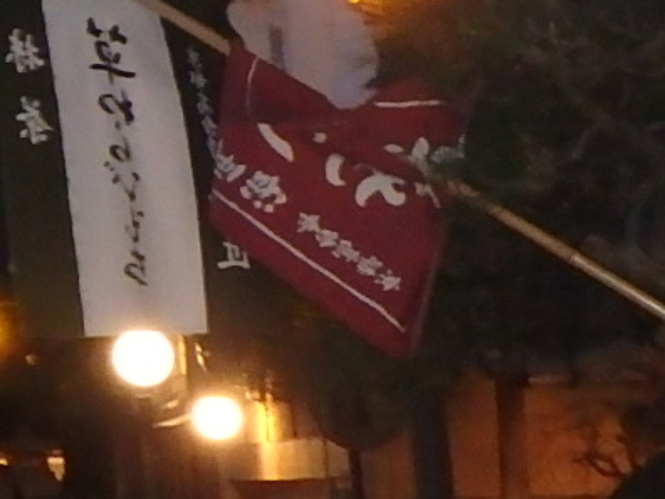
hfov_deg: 10.7
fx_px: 3170
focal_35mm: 165
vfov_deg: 9.0
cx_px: -791
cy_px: 281
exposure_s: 1/10
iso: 800
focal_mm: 6
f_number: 4.9
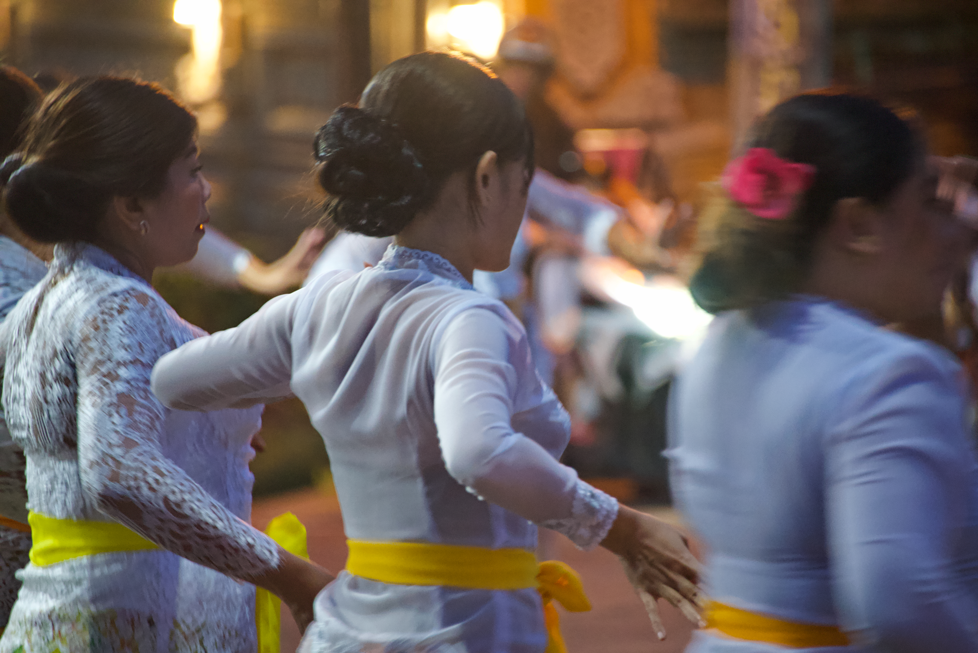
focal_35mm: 300
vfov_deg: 4.6
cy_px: 326
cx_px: 489
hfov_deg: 6.9
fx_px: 8153
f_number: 5.6
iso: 10000
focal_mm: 300
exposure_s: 1/20
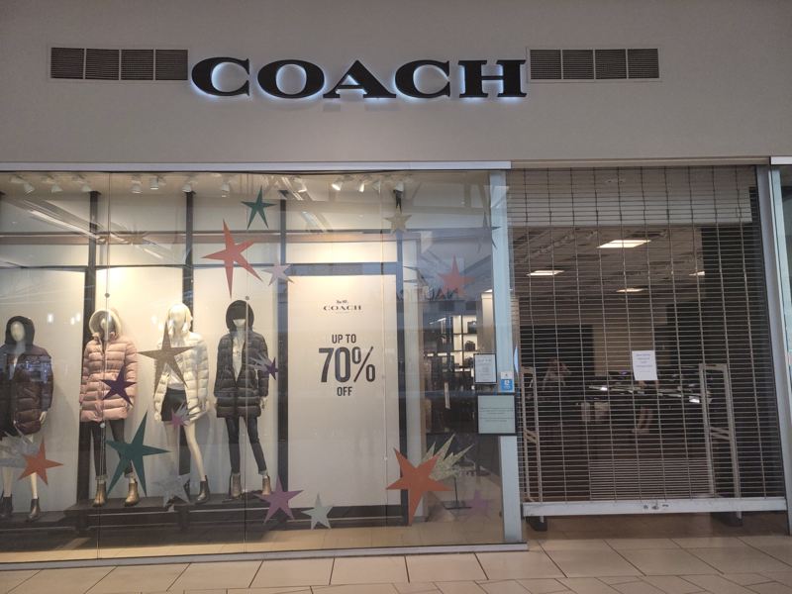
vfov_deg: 53.1
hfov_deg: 67.3
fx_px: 595
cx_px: 396
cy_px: 297
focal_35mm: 26
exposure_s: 1/120
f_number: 1.8
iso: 200
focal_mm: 5.4
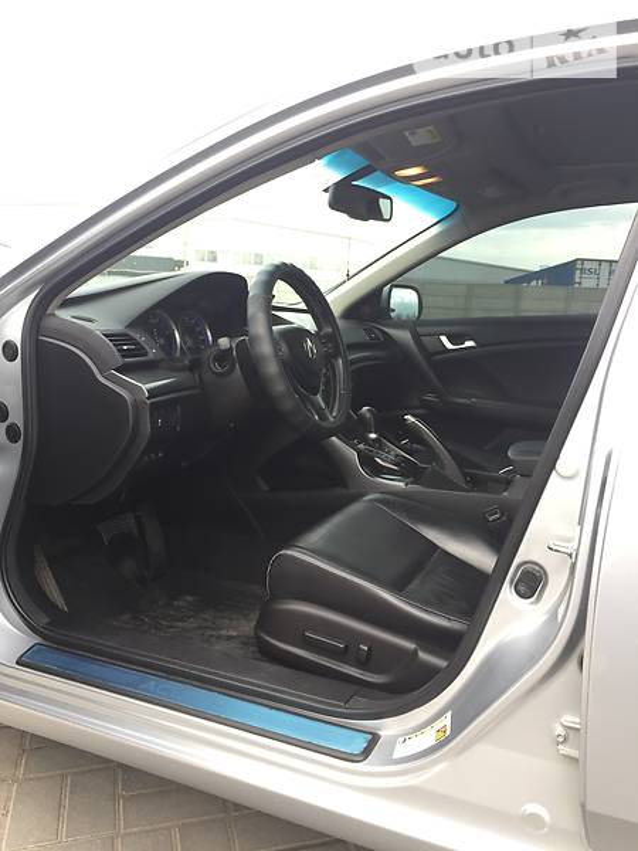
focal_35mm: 29
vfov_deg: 61.7
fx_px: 713
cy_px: 426
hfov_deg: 48.2
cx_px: 319
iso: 50
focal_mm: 4.2
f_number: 2.2
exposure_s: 1/100
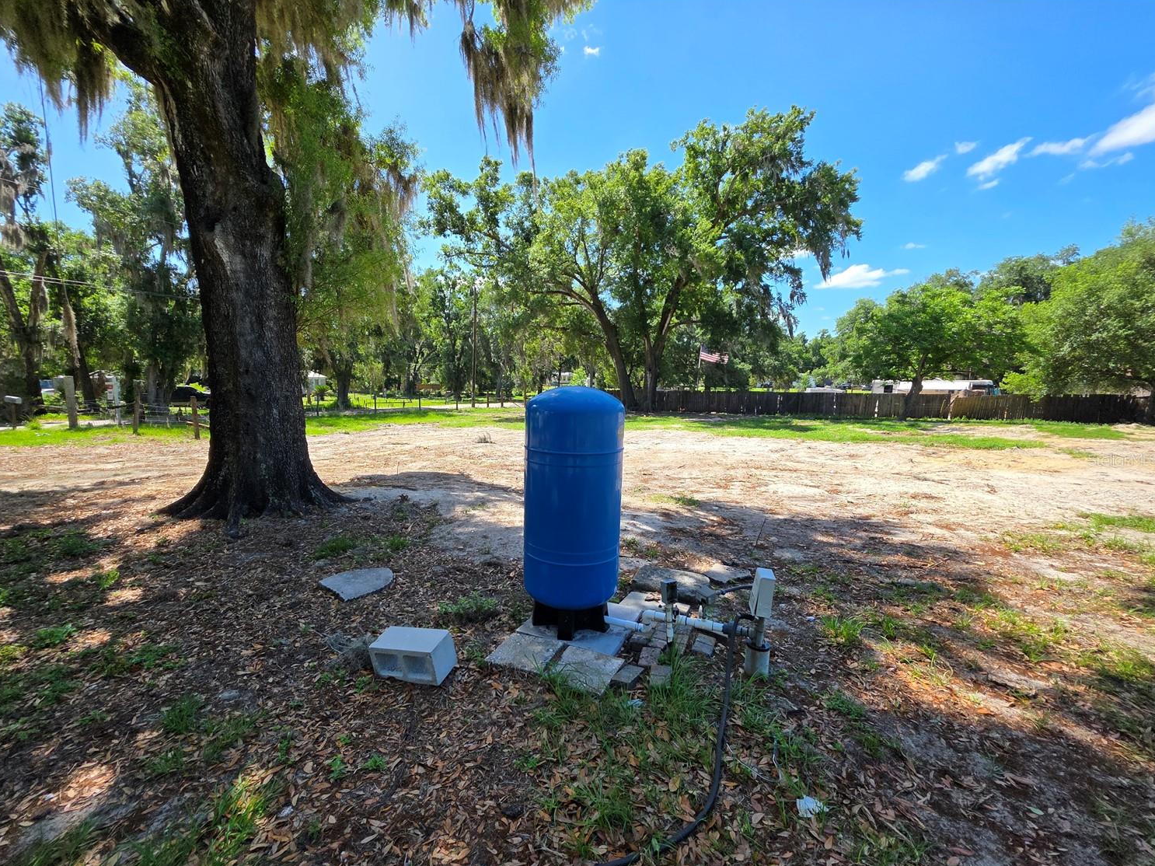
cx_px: 539
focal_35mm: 14
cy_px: 459
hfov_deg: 101.9
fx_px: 467
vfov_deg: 85.6
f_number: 1.9
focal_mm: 2.2
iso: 80
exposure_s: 1/2000
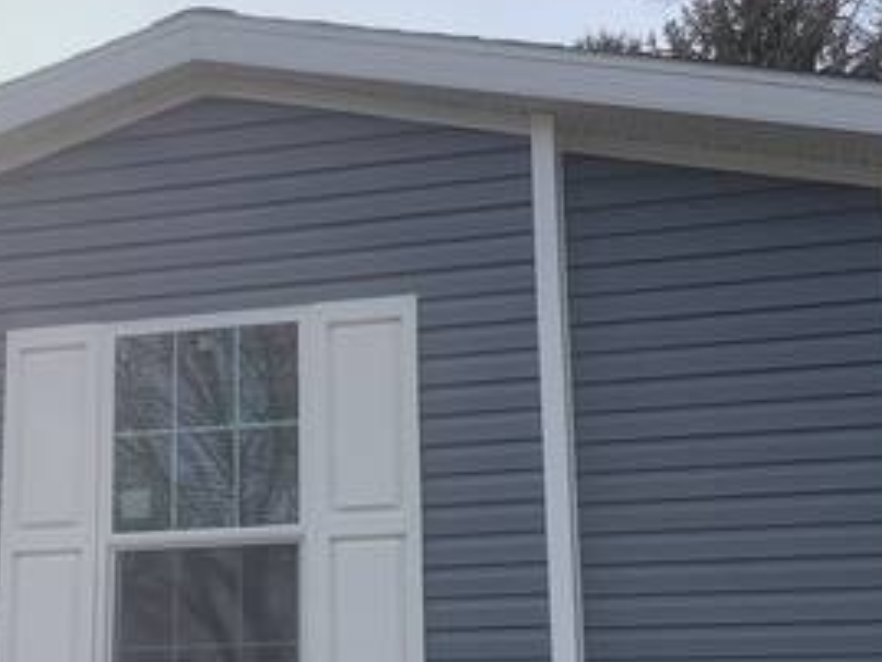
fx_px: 1504
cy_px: 429
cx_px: 348
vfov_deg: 24.7
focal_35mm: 59
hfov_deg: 32.6
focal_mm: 3.3
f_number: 2.4
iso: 25
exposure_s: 1/1404
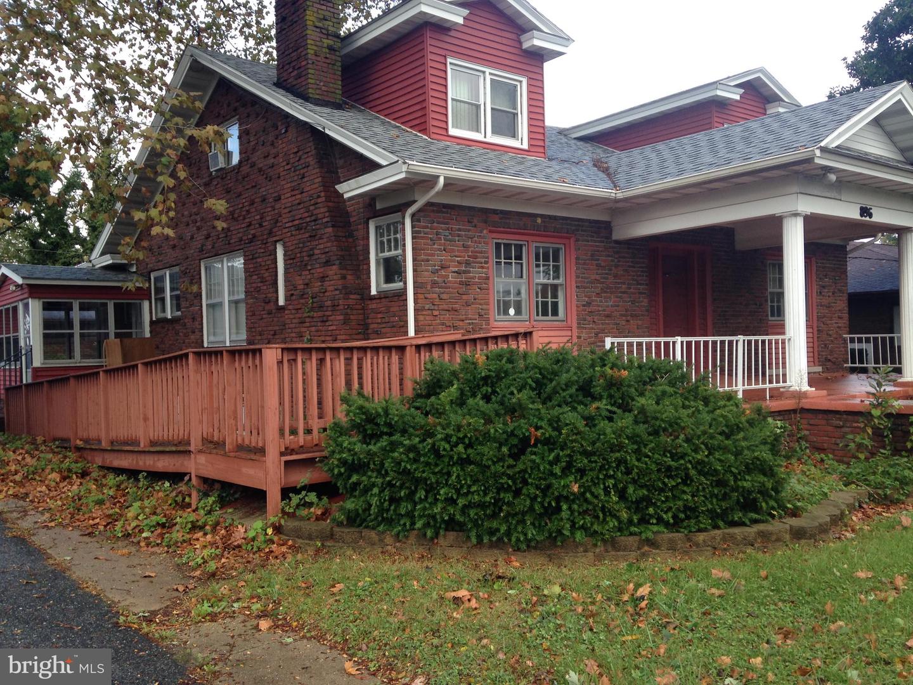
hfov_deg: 55.4
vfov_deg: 42.9
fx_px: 870
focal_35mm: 33
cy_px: 342
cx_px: 456
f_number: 2.4
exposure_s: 1/212
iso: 50
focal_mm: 4.12
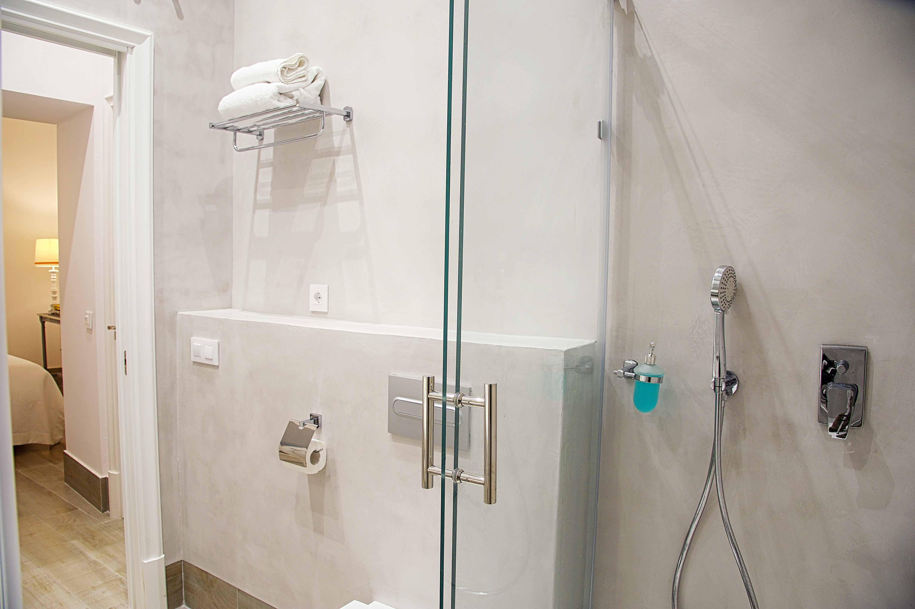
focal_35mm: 24
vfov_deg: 53.1
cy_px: 304
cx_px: 458
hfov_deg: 73.8
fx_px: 610
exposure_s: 1/8
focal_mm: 24
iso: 500
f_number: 9
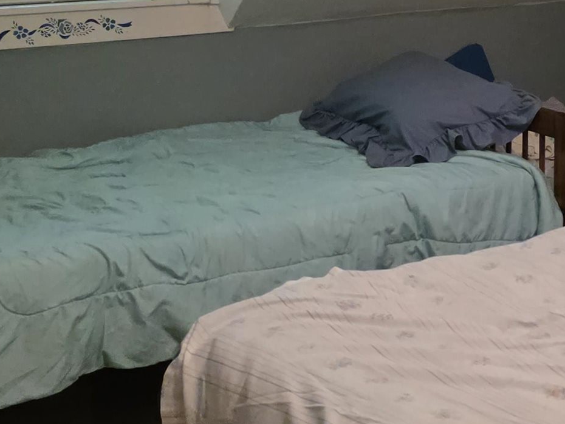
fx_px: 1240
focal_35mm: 76
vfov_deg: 19.2
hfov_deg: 25.0
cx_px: 487
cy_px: 91
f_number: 1.7
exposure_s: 1/120
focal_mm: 6.3
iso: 1000
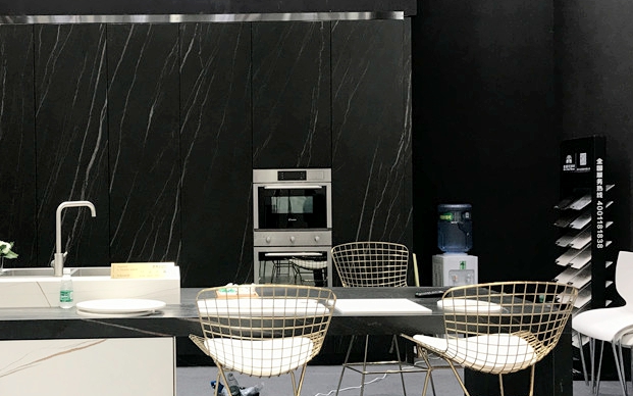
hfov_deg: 45.2
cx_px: 190
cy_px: 207
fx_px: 742
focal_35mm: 43
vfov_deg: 29.9
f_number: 1.8
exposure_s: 1/33
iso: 20
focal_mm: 3.99
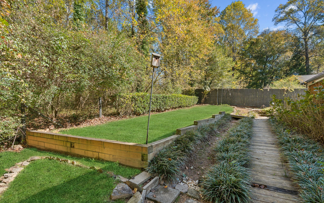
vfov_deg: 67.9
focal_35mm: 17
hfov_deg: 94.3
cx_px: 164
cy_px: 109
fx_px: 150
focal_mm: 16
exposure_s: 1/20
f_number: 8
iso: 100
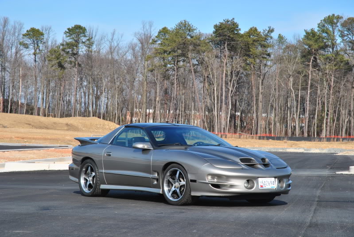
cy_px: 118
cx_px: 177
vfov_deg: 13.1
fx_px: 1034
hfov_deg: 19.4
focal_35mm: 105
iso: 100
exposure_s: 1/250
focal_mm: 70
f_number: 8
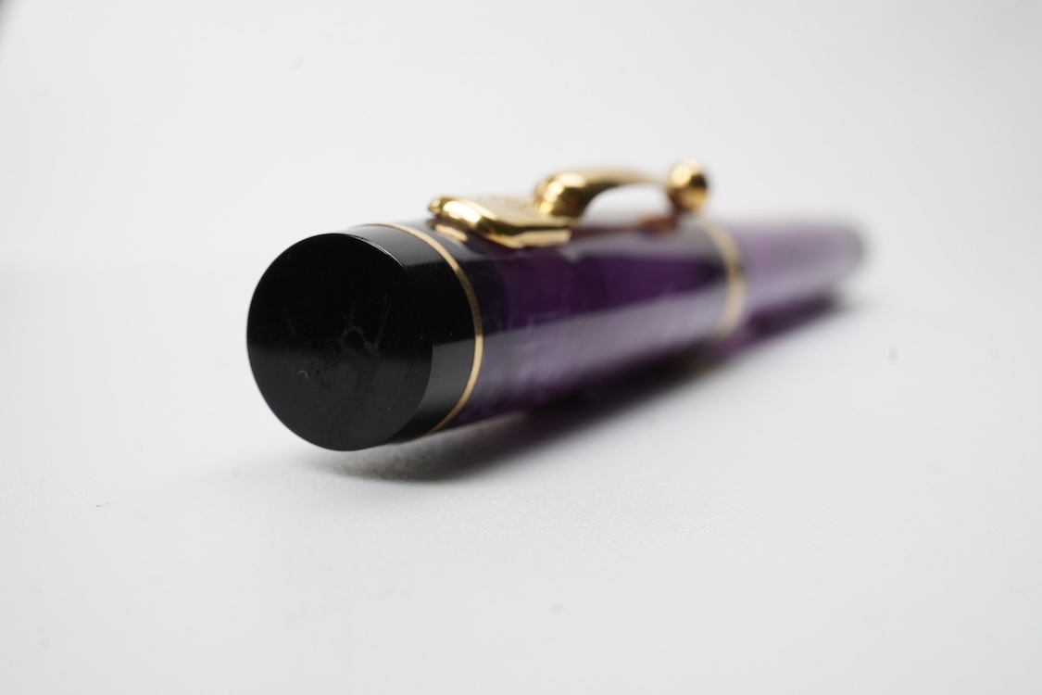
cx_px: 521
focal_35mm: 45
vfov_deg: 29.9
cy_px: 348
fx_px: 1302
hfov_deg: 43.6
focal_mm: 30
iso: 400
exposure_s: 1/100
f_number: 20
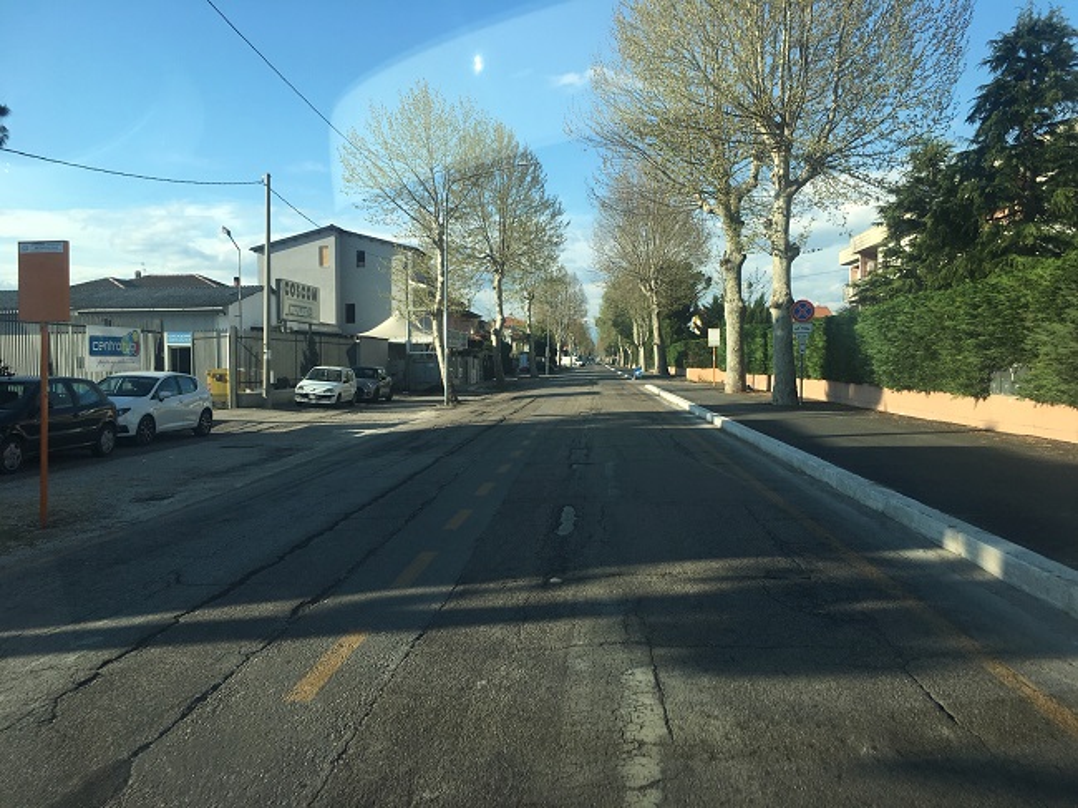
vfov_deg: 48.2
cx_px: 539
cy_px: 404
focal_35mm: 29
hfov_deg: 61.7
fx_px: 903
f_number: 2.2
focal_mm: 4.15
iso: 25
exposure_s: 1/938
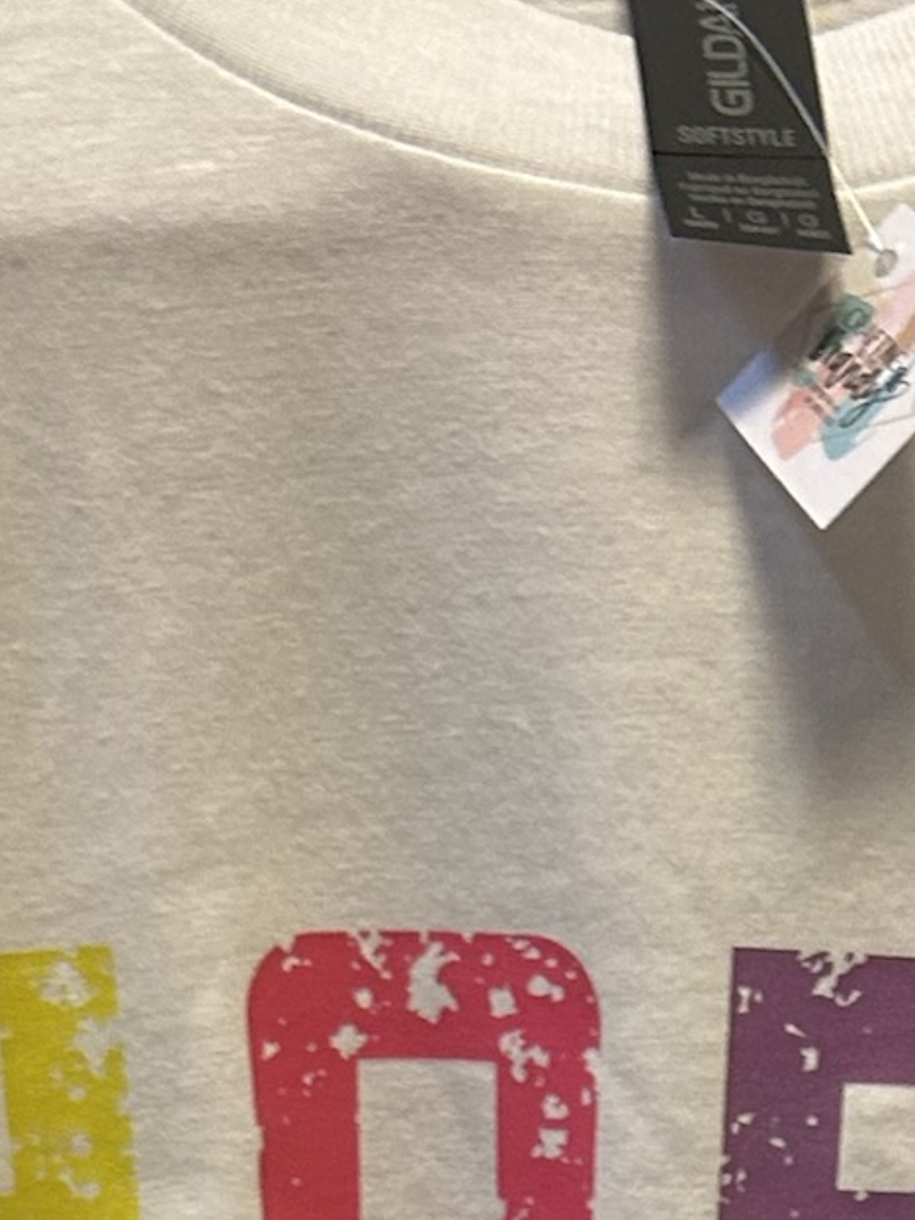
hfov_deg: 11.8
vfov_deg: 14.0
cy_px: 2201
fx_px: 4405
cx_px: 635
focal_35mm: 125
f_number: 1.5
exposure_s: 1/60
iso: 125
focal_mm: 5.7
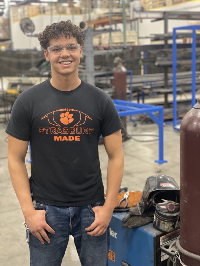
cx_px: 100
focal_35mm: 52
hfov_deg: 28.0
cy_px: 133
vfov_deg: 36.8
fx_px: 401
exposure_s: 1/40
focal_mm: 6
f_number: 2
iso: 200
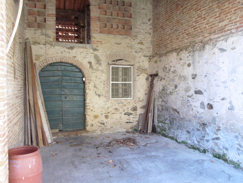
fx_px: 204
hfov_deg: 61.7
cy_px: 92
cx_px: 122
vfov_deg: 48.2
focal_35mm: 29
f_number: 3.2
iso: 100
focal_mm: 5.3
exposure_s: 1/60
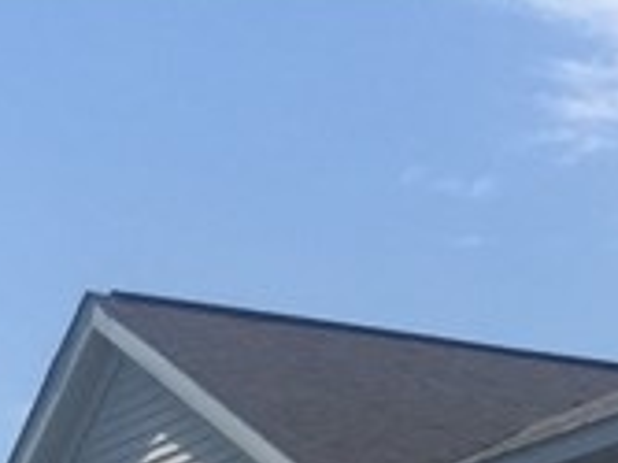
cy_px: 1382
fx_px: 3176
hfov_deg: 10.0
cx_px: 1362
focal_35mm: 178
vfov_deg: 7.4
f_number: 2.2
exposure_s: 1/3597
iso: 32
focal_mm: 4.15
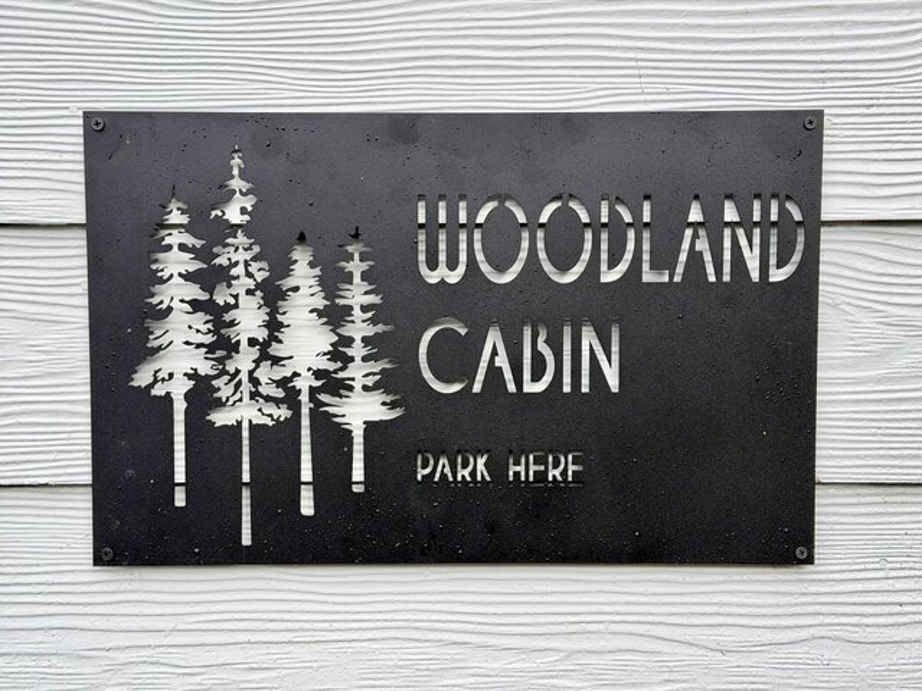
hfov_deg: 39.7
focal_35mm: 48
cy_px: 346
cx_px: 461
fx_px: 1278
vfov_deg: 30.3
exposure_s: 1/460
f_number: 1.78
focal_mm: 6.76
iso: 64
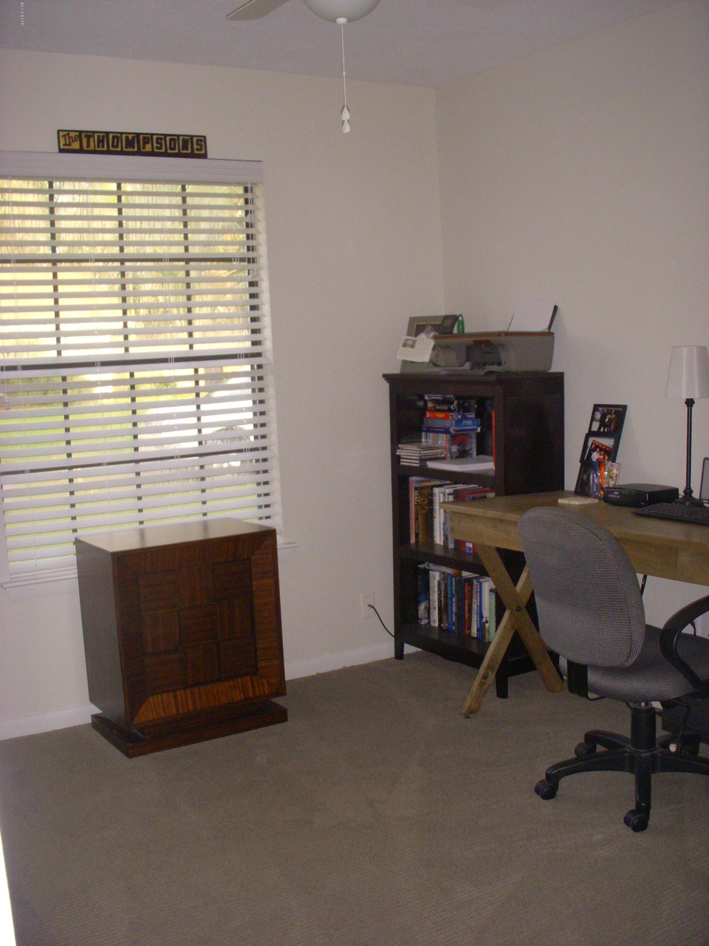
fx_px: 1038
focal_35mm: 38
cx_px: 354
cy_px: 473
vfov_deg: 49.0
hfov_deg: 37.7
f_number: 3.3
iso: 250
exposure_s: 1/80
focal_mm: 6.3
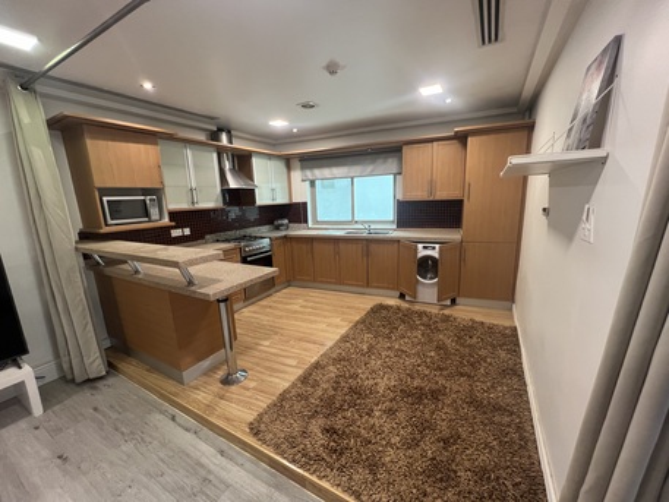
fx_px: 251
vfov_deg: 89.9
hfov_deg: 106.2
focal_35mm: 13
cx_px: 334
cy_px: 251
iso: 160
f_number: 1.8
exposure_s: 1/50
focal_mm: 1.57
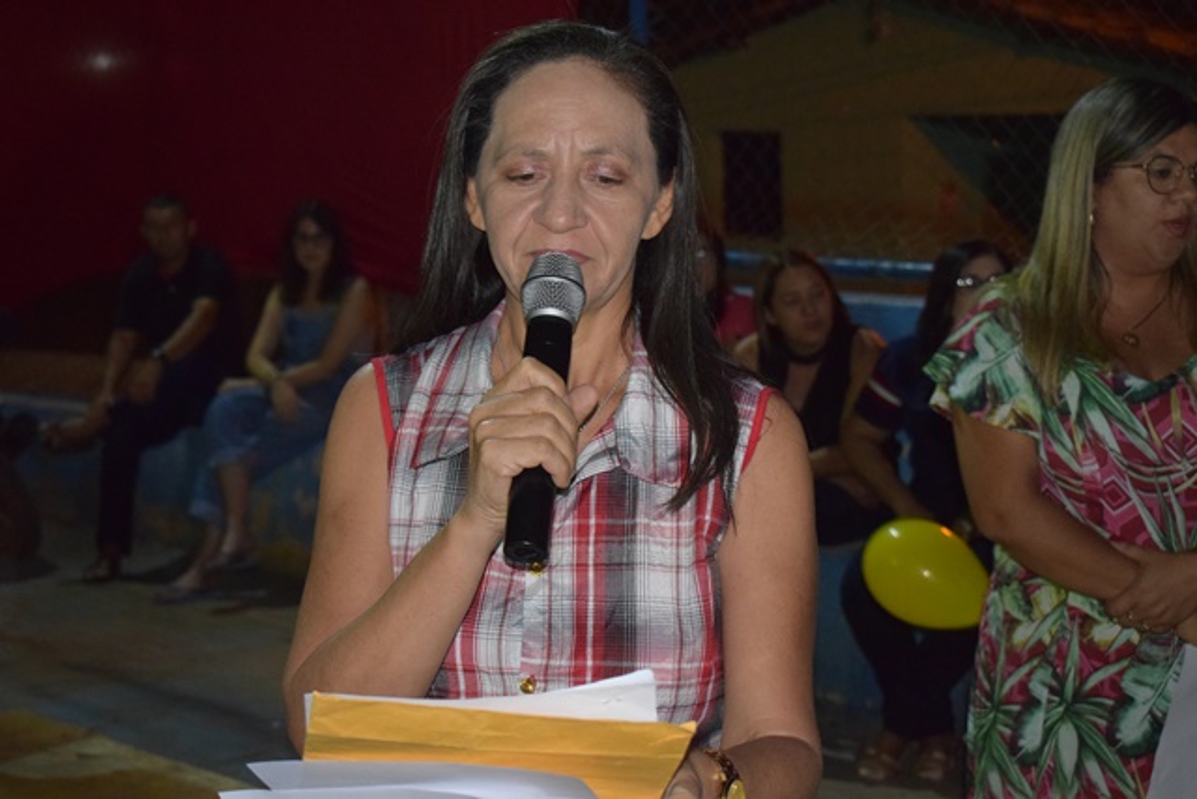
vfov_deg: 18.9
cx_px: 598
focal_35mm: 72
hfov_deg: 28.1
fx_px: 2394
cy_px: 400
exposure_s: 1/60
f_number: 5.3
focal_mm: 48
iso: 3200
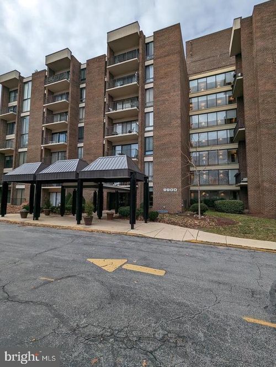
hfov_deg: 78.2
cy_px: 184
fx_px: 170
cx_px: 138
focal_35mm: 16
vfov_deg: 94.4
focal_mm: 2.35
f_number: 2.2
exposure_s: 1/1176
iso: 51
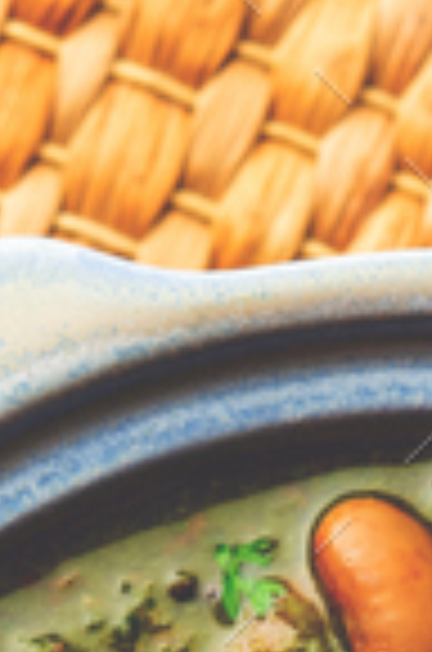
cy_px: 949
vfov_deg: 5.6
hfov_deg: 3.7
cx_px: 536
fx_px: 6637
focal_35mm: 367
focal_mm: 60
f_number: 5.6
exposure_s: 1/125
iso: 100
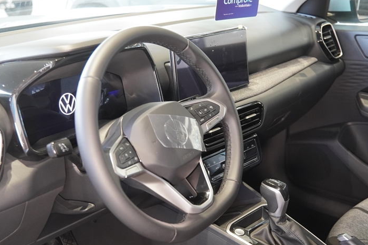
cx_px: 173
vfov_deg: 23.7
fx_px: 582
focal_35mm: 57
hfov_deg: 35.1
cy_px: 142
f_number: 2.8
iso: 1000
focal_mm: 26
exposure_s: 1/60
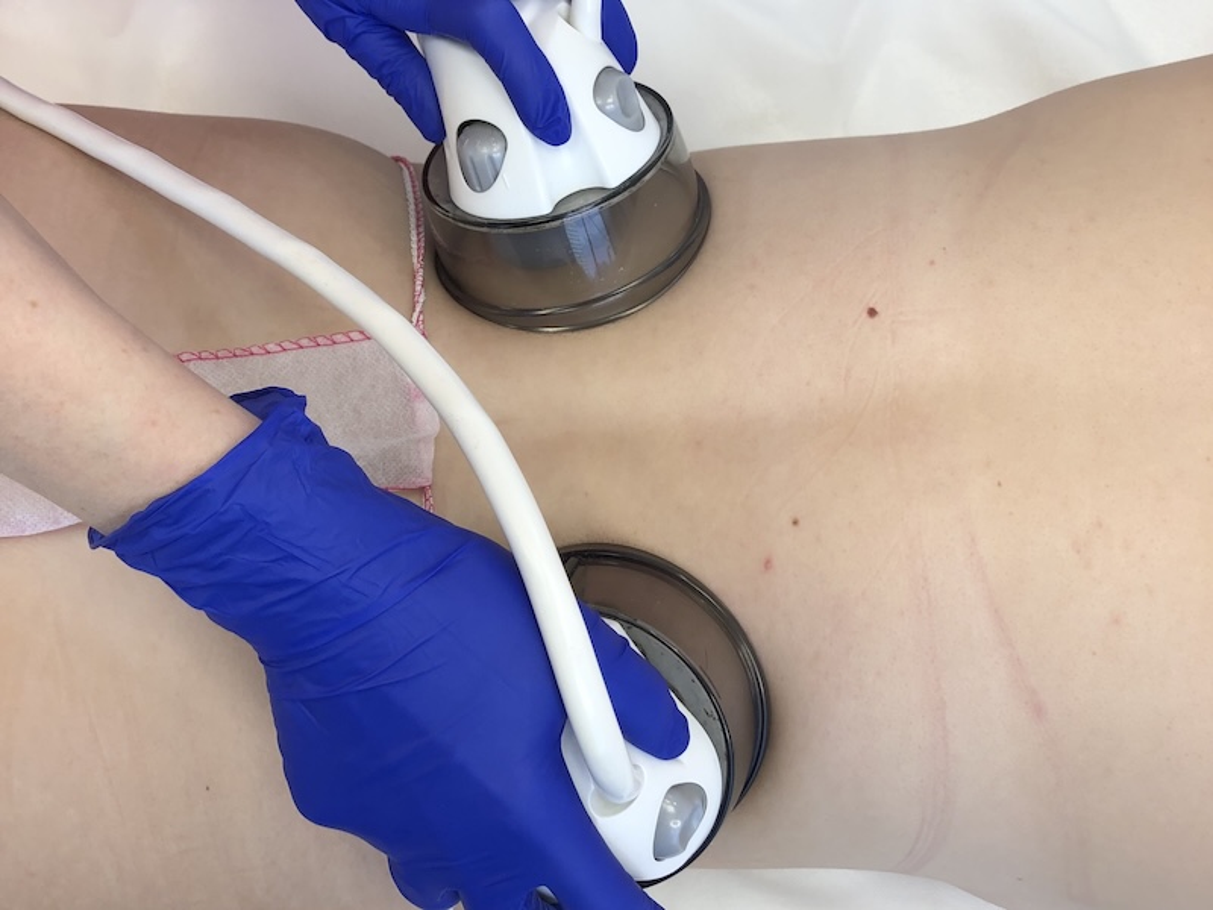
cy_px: 455
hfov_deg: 63.4
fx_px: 981
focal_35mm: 28
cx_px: 606
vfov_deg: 49.7
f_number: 1.8
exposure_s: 1/120
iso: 32
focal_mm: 3.99
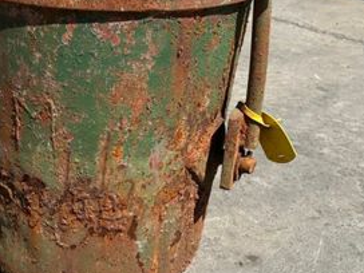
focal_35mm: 53
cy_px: 35
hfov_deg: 35.2
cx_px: 79
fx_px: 557
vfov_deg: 26.7
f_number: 1.78
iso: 80
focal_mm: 6.86
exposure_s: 1/4348
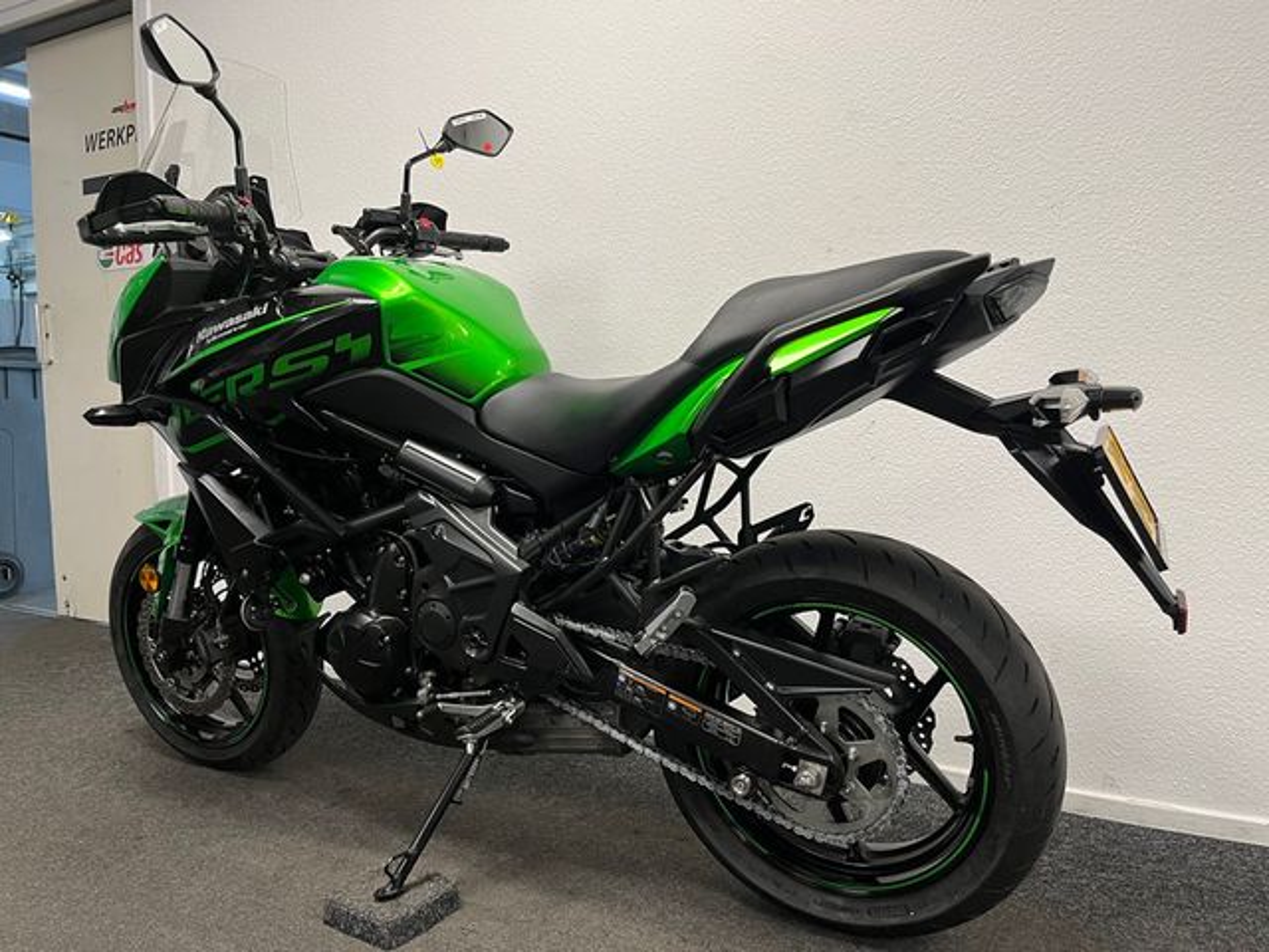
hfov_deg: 67.3
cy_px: 476
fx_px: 953
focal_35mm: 26
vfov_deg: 53.1
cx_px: 634
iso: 80
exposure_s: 1/50
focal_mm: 5.1
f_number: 1.6
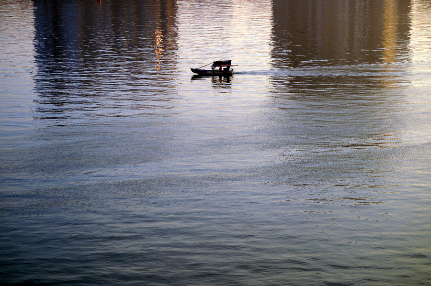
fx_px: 1345
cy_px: 143
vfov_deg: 12.2
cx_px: 216
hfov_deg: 18.2
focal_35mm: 112
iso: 100
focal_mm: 75
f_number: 5
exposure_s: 1/250
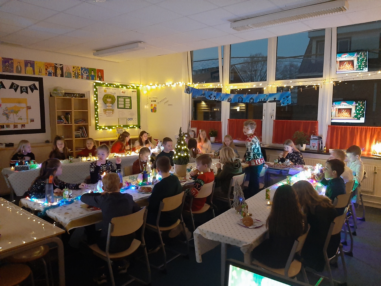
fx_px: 286
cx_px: 190
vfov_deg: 53.1
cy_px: 143
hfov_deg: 67.3
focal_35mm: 26
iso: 1000
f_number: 1.7
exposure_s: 1/20
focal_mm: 3.93
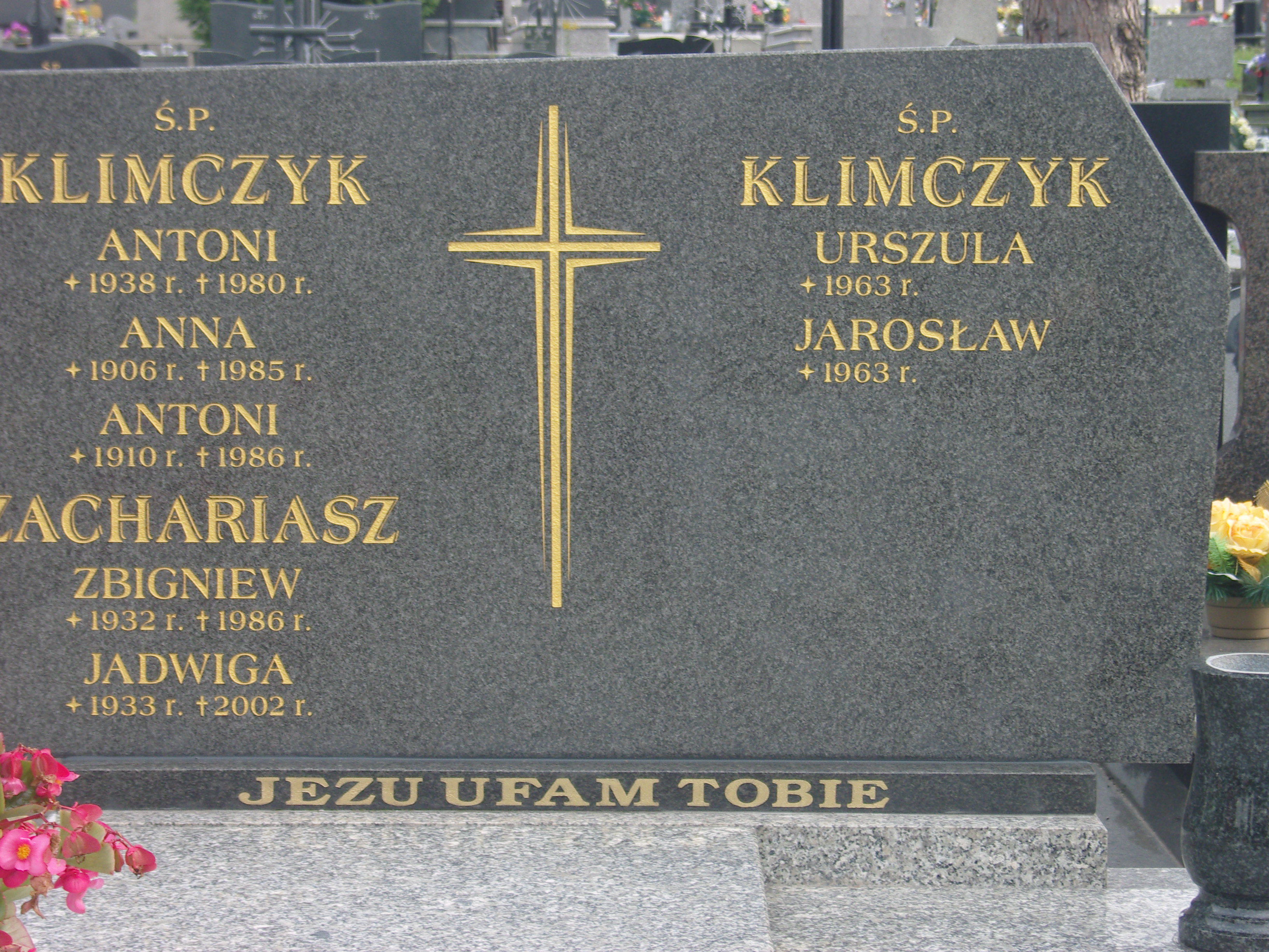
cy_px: 476
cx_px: 634
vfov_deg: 16.1
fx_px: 3373
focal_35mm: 92
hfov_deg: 21.3
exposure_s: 1/100
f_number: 4.8
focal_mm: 19.8
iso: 100
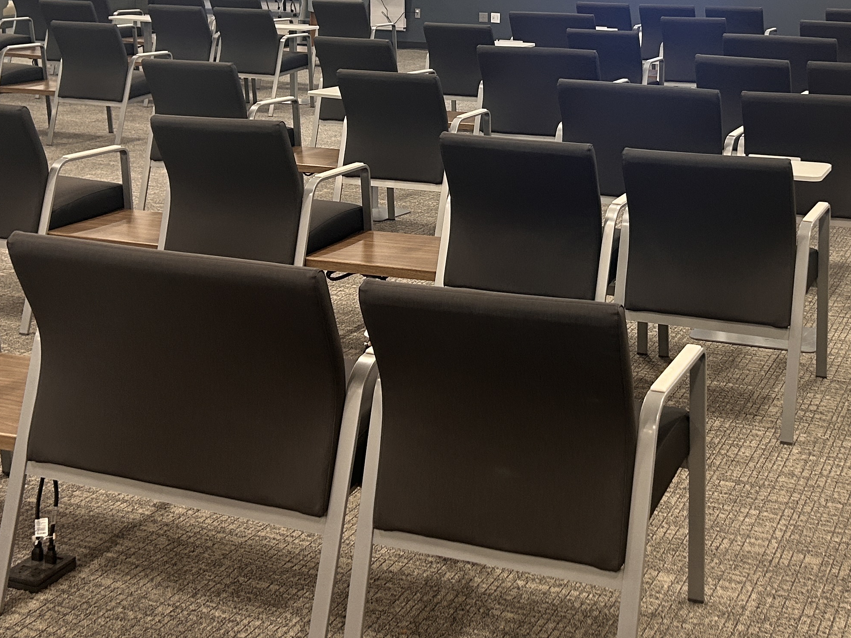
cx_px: 582
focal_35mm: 53
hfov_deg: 35.7
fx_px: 1303
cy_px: 97
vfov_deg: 26.8
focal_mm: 5.7
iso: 125
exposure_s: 1/75
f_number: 1.5
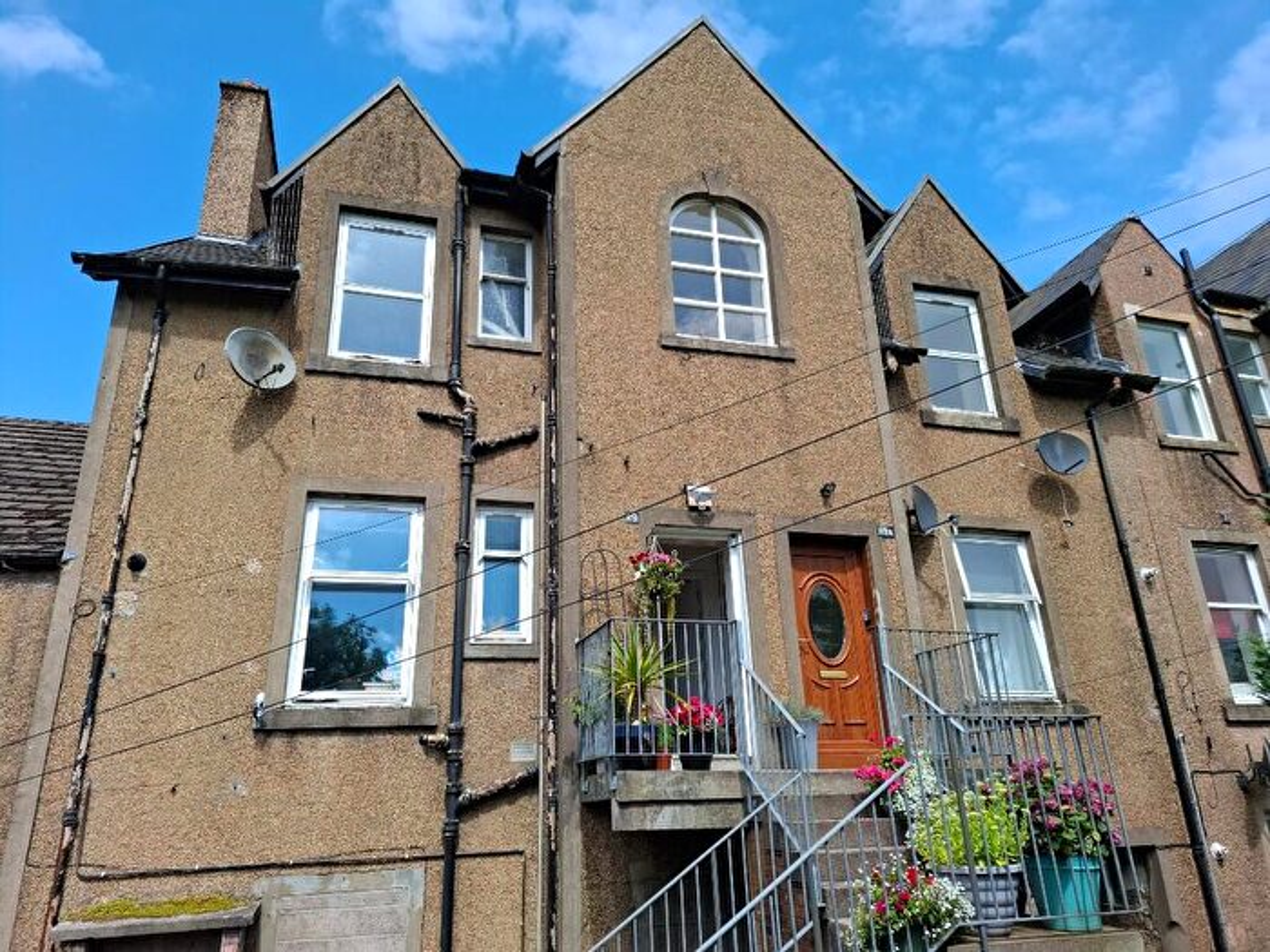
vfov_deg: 58.9
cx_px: 635
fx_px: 844
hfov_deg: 73.9
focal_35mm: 23
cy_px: 476
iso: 50
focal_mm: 5.54
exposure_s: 1/1294
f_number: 1.8
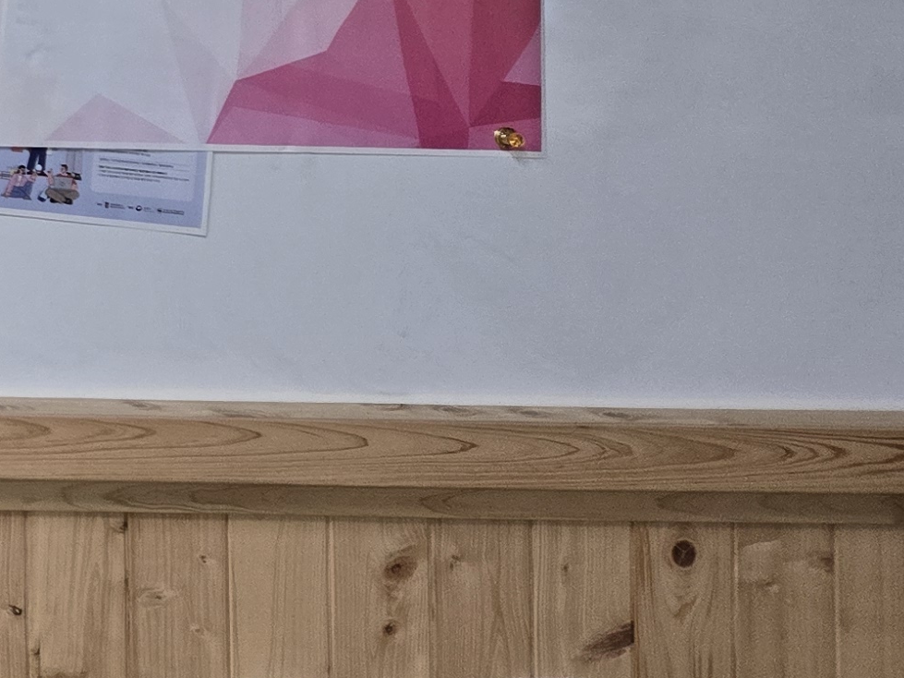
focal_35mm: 94
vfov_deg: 15.0
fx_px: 2455
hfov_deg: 16.3
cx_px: -881
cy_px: -200
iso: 125
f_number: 1.8
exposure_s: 1/120
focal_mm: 5.4
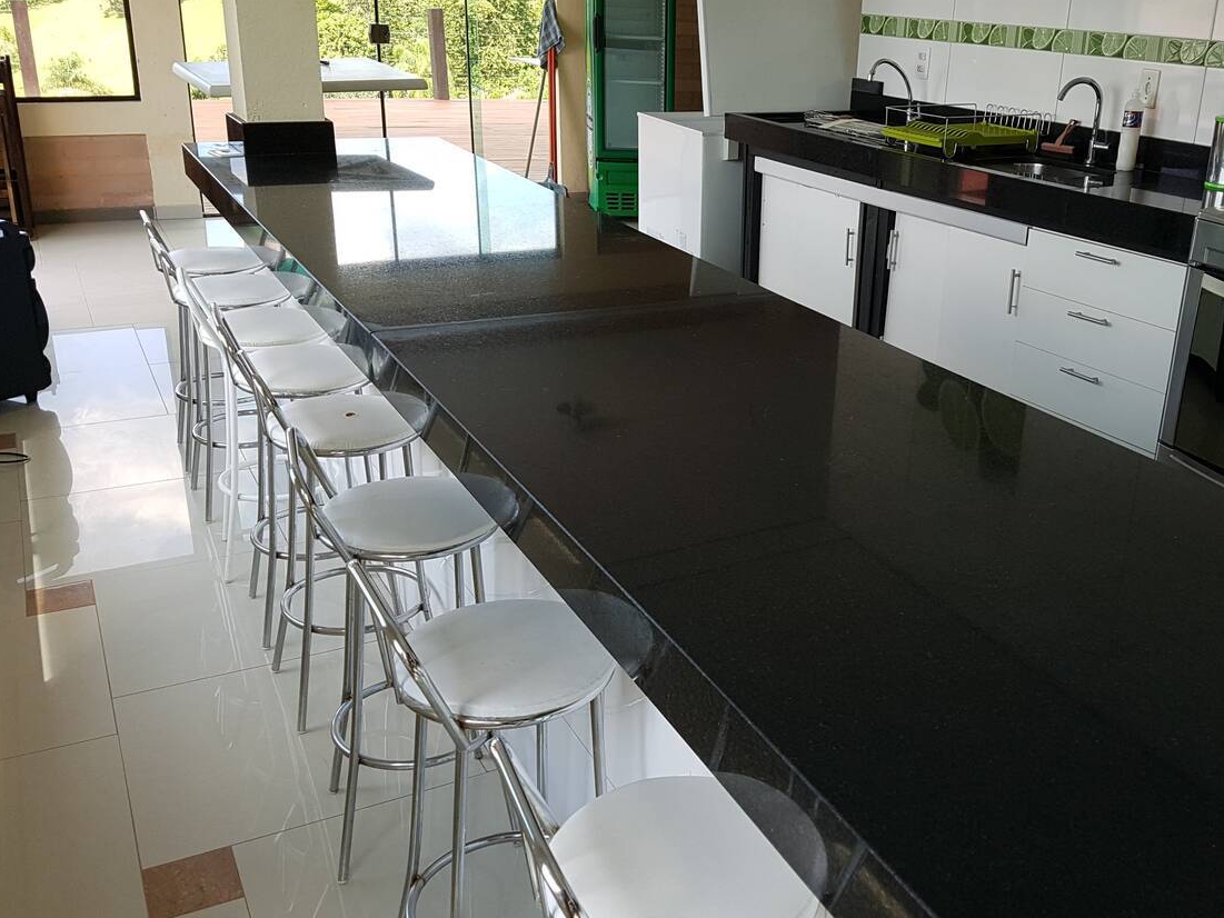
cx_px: 789
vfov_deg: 41.7
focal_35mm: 34
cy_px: 407
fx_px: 1202
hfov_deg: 53.2
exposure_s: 1/230
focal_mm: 4.2
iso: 50
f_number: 1.7
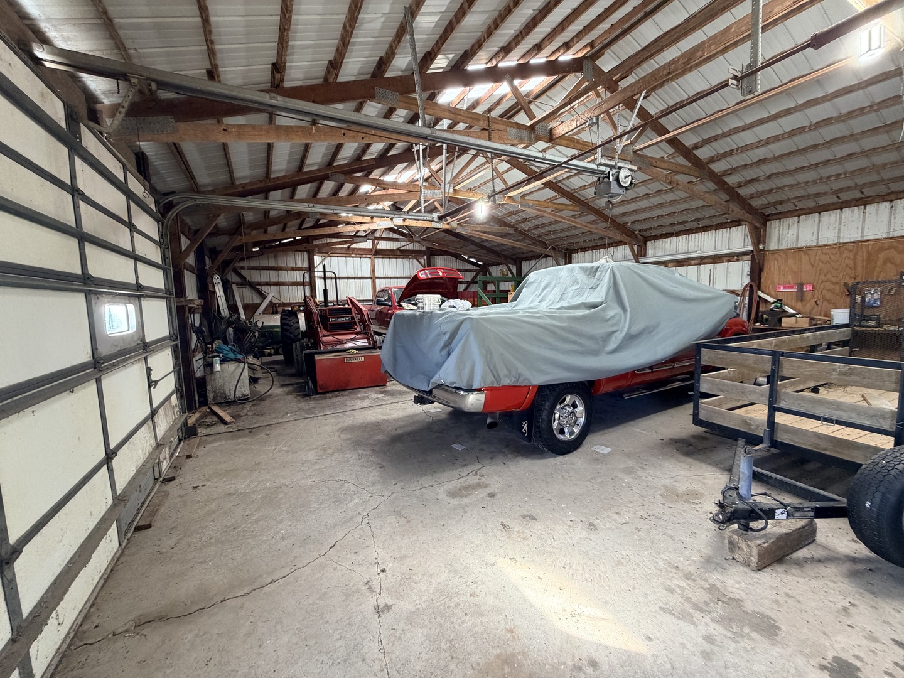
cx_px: 452
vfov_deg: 85.7
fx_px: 366
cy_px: 339
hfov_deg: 102.1
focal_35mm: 14
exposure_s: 1/60
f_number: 2.2
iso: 200
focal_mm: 2.22
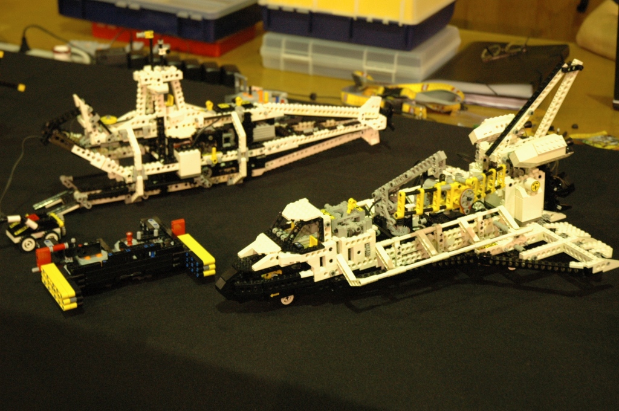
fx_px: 1185
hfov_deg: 29.3
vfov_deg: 19.7
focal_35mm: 69
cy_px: 206
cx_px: 310
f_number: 4.5
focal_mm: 46
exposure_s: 1/8
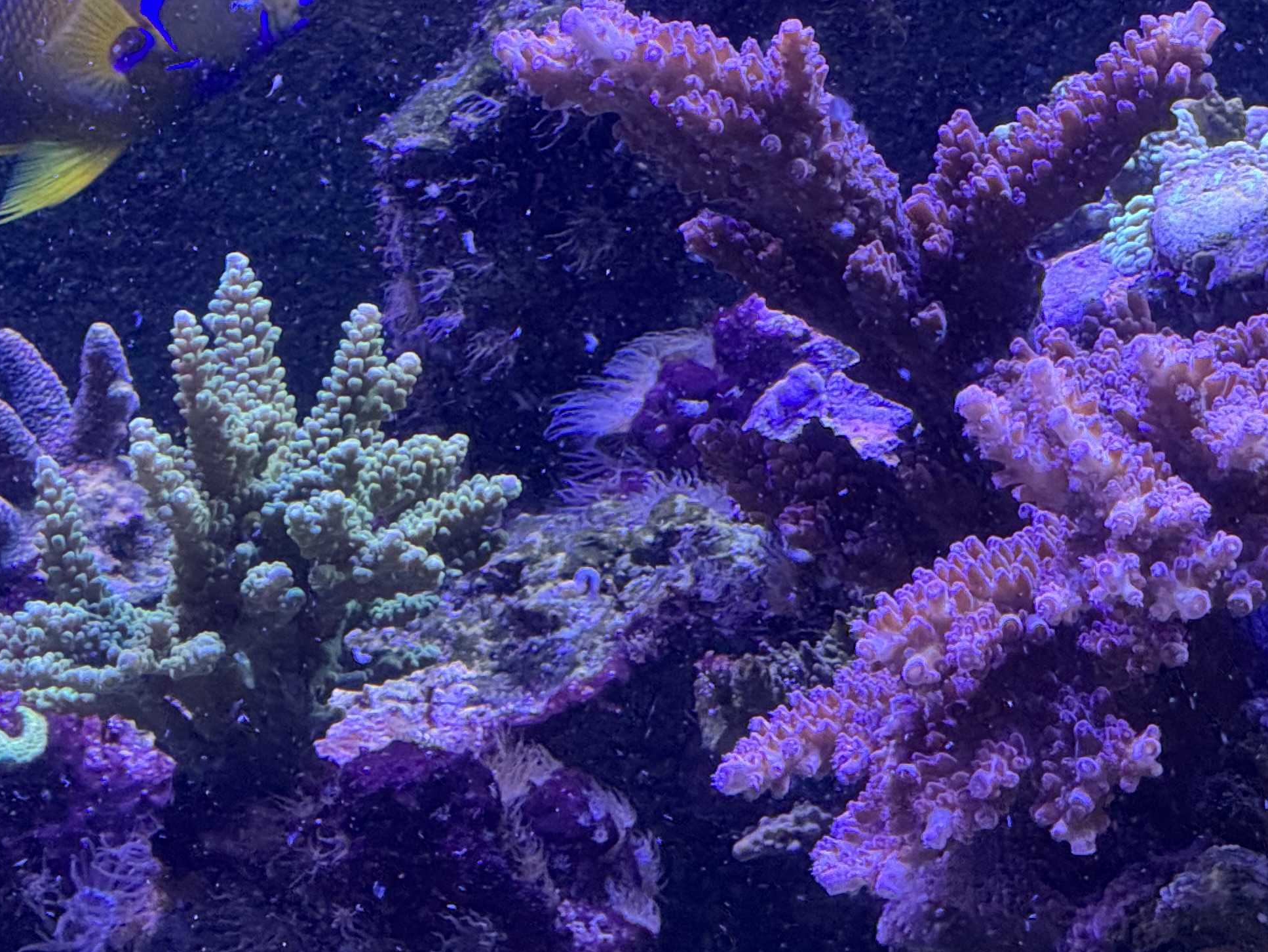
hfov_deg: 7.9
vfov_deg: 5.9
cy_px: 89
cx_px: 100
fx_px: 9159
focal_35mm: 250
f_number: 2.8
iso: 250
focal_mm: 15.66
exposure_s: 1/72
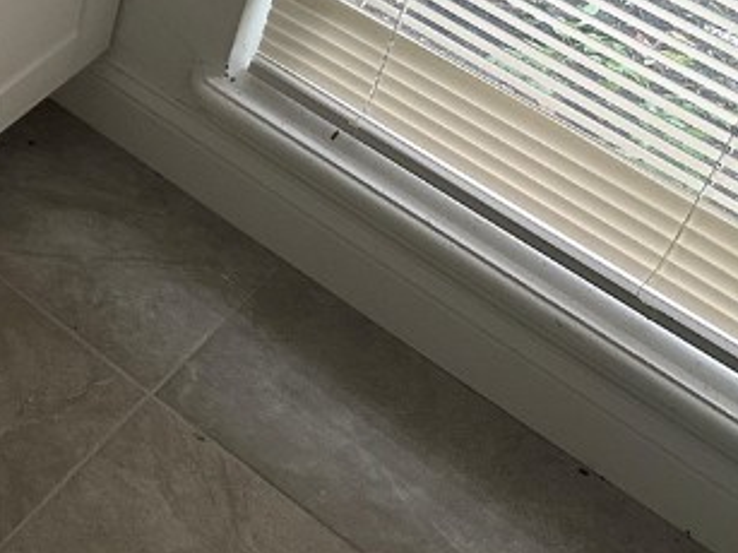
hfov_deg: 20.7
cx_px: -375
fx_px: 1705
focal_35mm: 80
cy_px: -250
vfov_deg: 16.9
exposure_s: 1/93
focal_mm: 6.86
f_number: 1.78
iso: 250
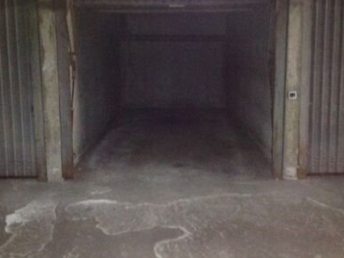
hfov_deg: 43.8
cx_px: 186
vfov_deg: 33.4
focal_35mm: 43
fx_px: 427
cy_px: 100
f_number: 2.4
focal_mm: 4.28
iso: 640
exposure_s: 1/17
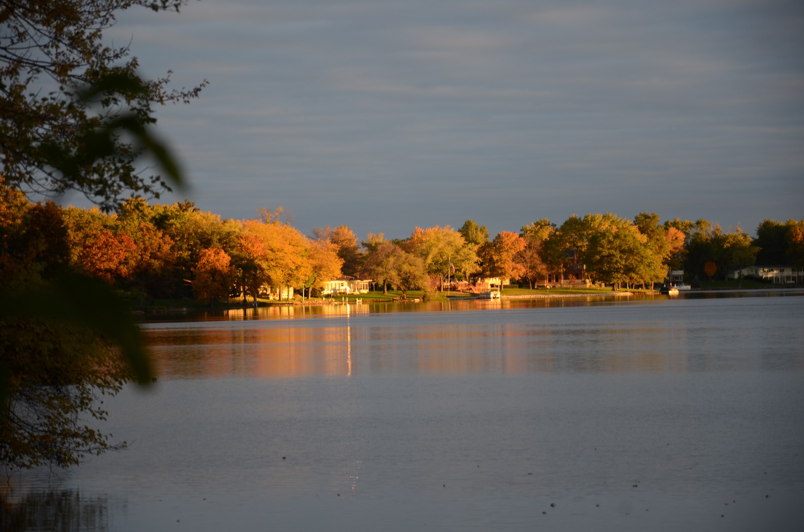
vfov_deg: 8.7
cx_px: 402
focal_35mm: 158
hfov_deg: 13.1
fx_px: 3509
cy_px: 266
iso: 100
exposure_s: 1/40
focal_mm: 105
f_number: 5.6
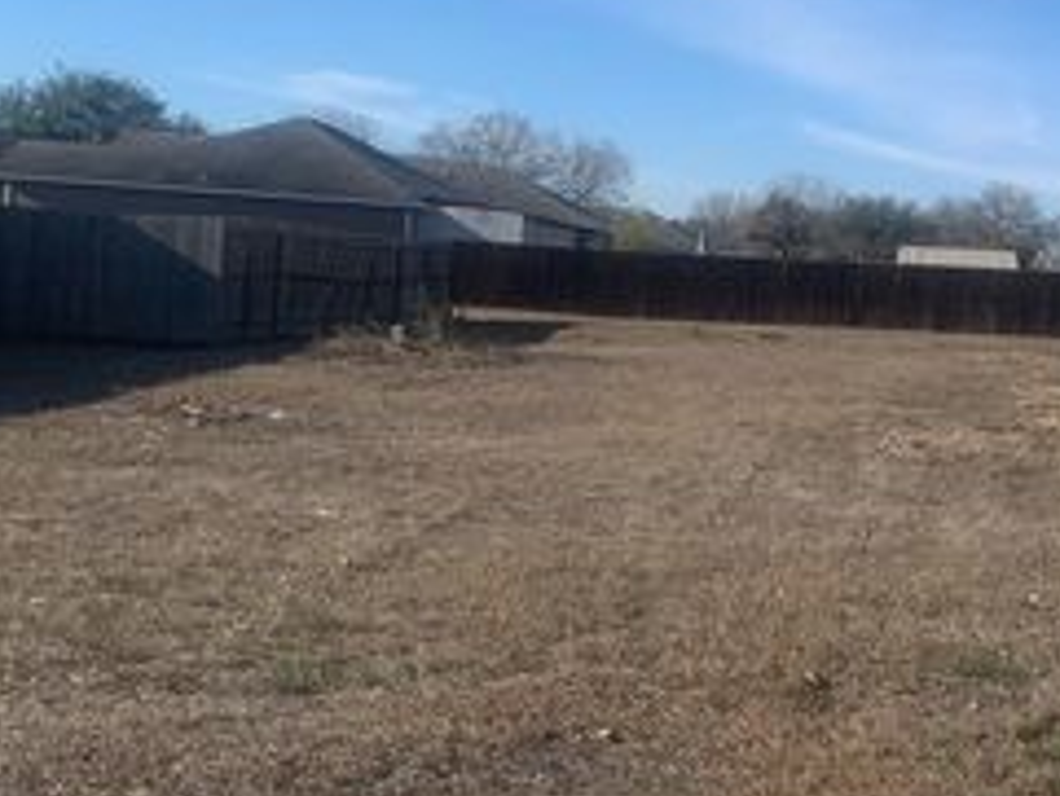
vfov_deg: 27.1
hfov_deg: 33.6
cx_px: 954
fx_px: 1654
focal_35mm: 54
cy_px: 407
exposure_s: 1/2257
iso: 25
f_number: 1.8
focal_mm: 4.25
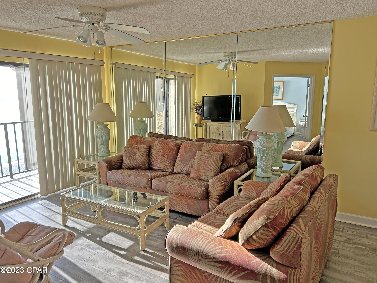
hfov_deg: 67.3
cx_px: 188
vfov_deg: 53.1
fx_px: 283
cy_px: 142
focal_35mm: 26
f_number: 1.5
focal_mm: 5.7
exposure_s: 1/355
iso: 50
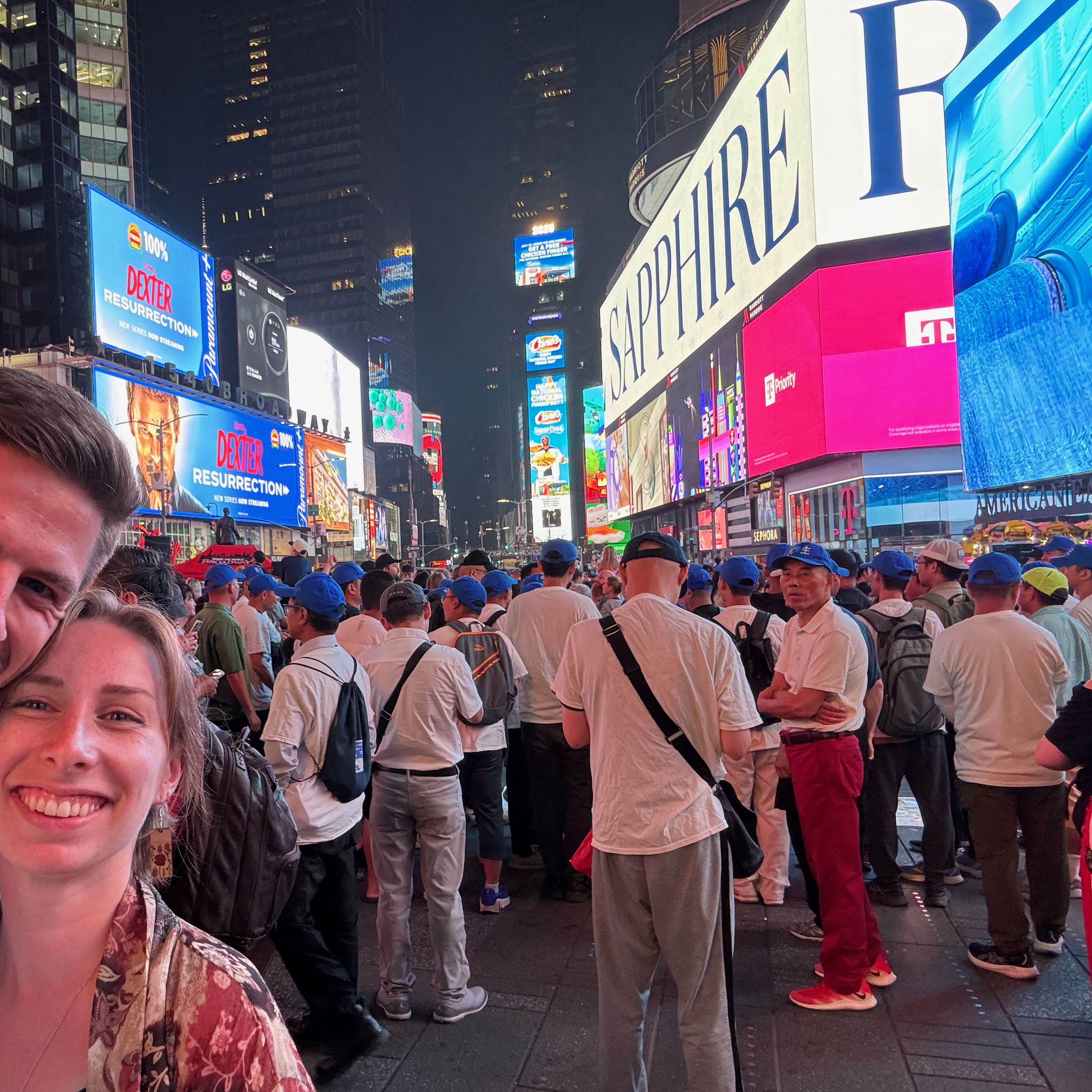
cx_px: 356
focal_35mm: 28
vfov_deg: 57.3
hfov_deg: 56.0
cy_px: 541
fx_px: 999
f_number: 1.9
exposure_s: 1/60
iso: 125
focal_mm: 2.69
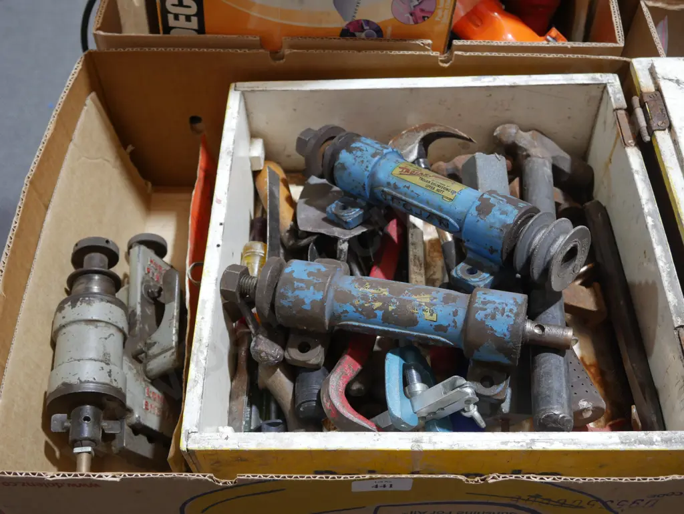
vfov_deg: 36.0
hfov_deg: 46.8
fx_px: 791
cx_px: 342
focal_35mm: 40
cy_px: 257
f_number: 4.5
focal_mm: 20
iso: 500
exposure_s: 1/60
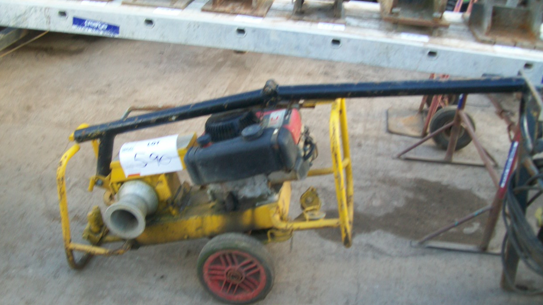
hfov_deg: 52.8
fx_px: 547
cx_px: 265
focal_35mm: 38
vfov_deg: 31.2
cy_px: 162
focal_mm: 6.1
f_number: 2.7
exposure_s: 1/60
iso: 64
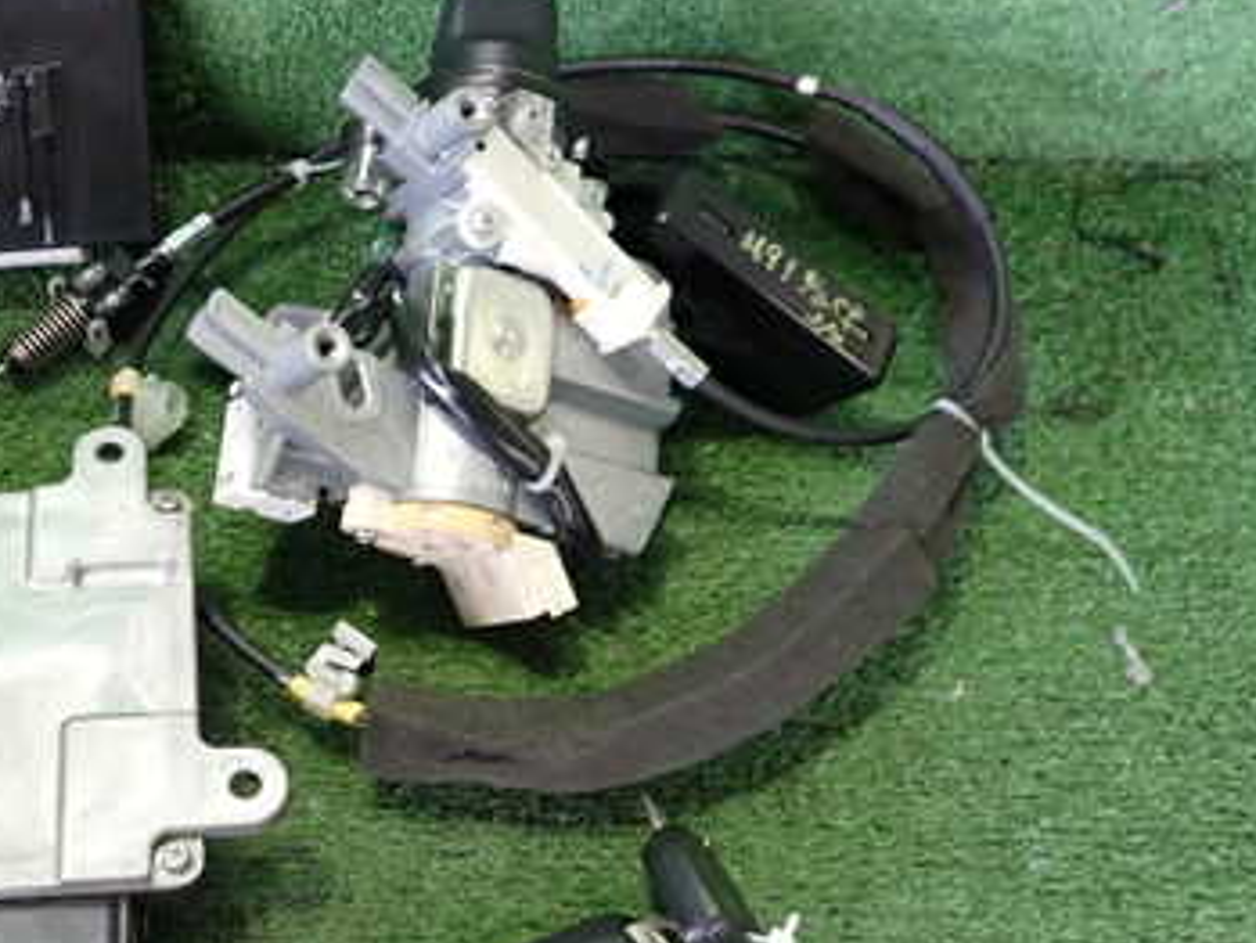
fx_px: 1561
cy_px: 475
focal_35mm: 43
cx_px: 248
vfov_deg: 33.6
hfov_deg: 41.9
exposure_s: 1/30
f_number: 2
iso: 400
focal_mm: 4.5
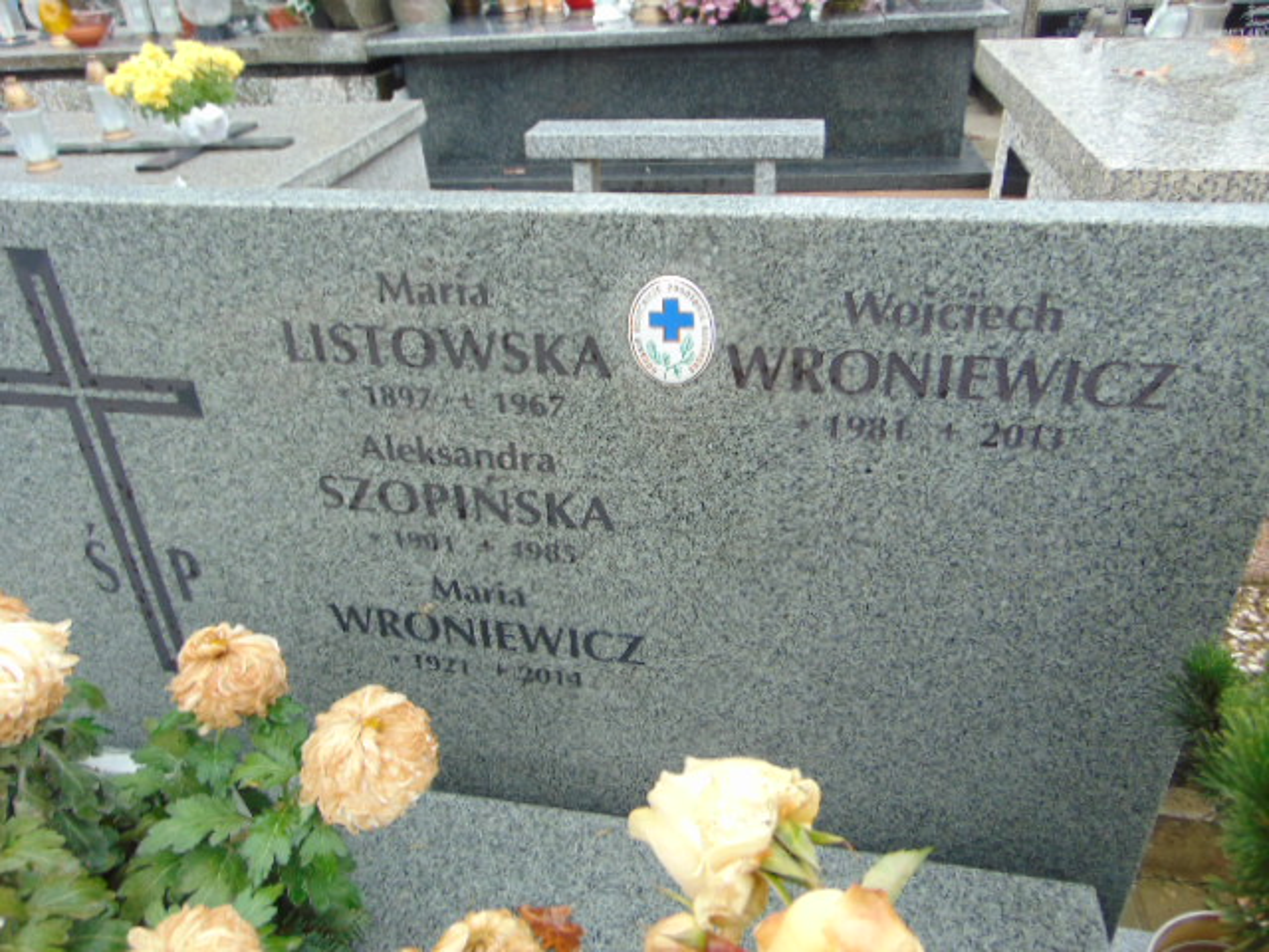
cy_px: 476
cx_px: 634
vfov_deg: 54.9
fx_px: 916
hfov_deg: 69.4
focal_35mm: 25
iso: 80
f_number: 3
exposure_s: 1/50
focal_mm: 4.5
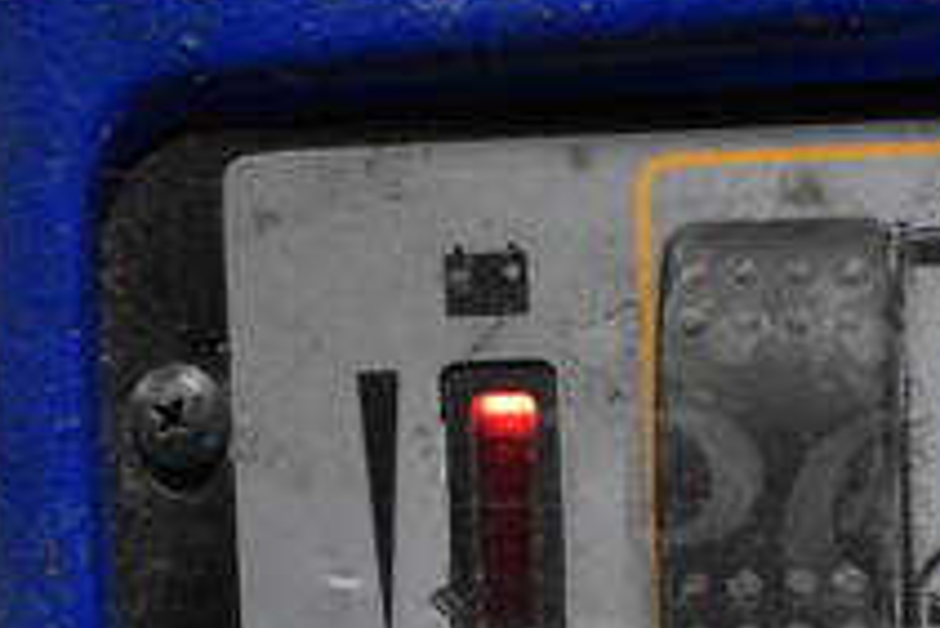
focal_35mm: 78
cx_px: 869
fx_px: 2038
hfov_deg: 25.1
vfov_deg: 17.3
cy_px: 521
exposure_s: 1/20
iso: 3200
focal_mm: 18
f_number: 3.5
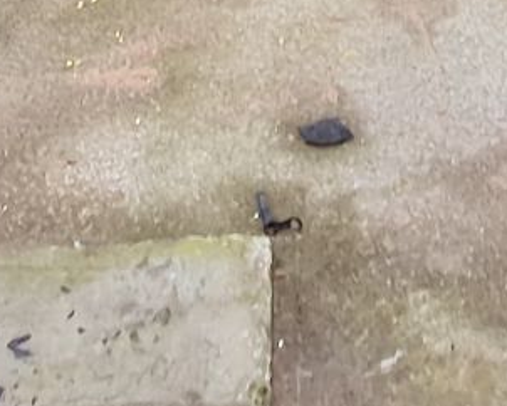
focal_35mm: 86
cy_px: -549
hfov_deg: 21.9
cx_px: 408
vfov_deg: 13.5
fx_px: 1291
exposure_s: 1/50
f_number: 2.2
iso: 50
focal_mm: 1.74
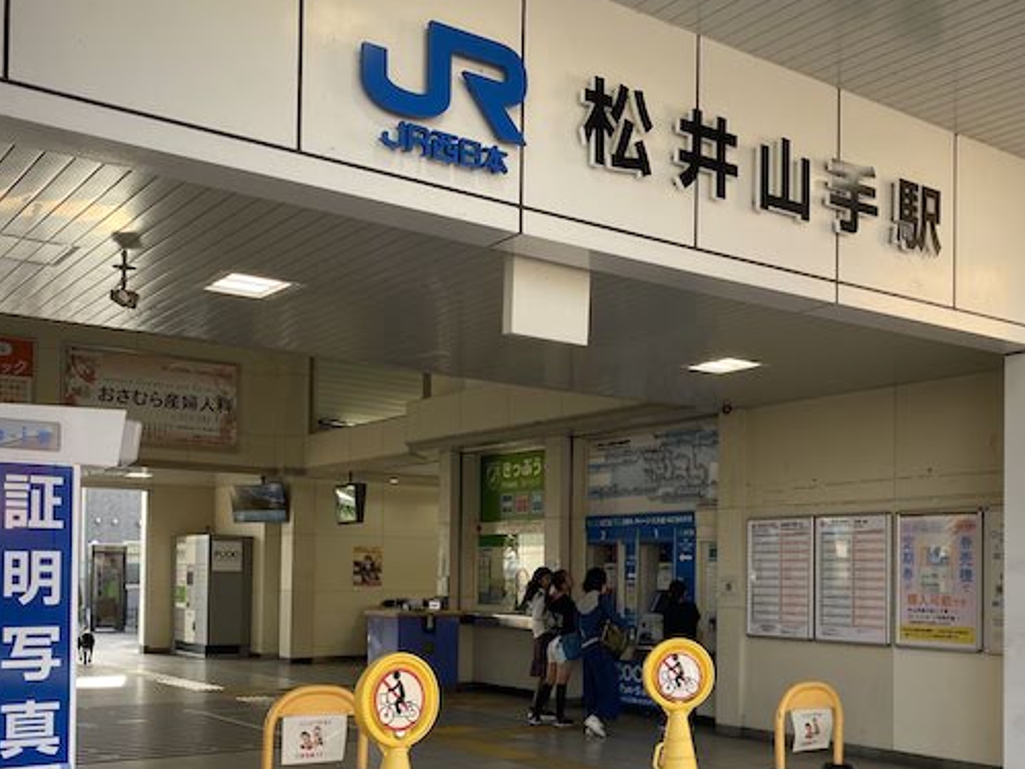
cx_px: 581
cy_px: 561
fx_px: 1184
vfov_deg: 35.3
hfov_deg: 46.7
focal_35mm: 40
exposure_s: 1/389
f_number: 1.8
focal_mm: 4.25
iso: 32
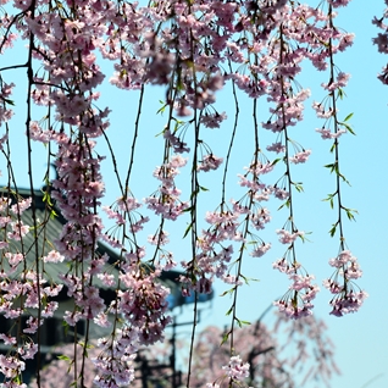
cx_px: -79
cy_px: 190
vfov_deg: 6.8
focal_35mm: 257
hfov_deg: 6.8
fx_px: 3259
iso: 400
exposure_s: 1/500
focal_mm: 120
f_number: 11
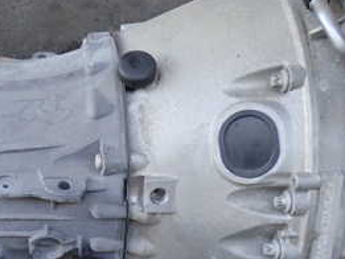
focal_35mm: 69
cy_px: 209
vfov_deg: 21.1
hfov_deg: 26.4
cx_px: -13
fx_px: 688
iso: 200
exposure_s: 1/125
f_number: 2.3
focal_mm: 5.4
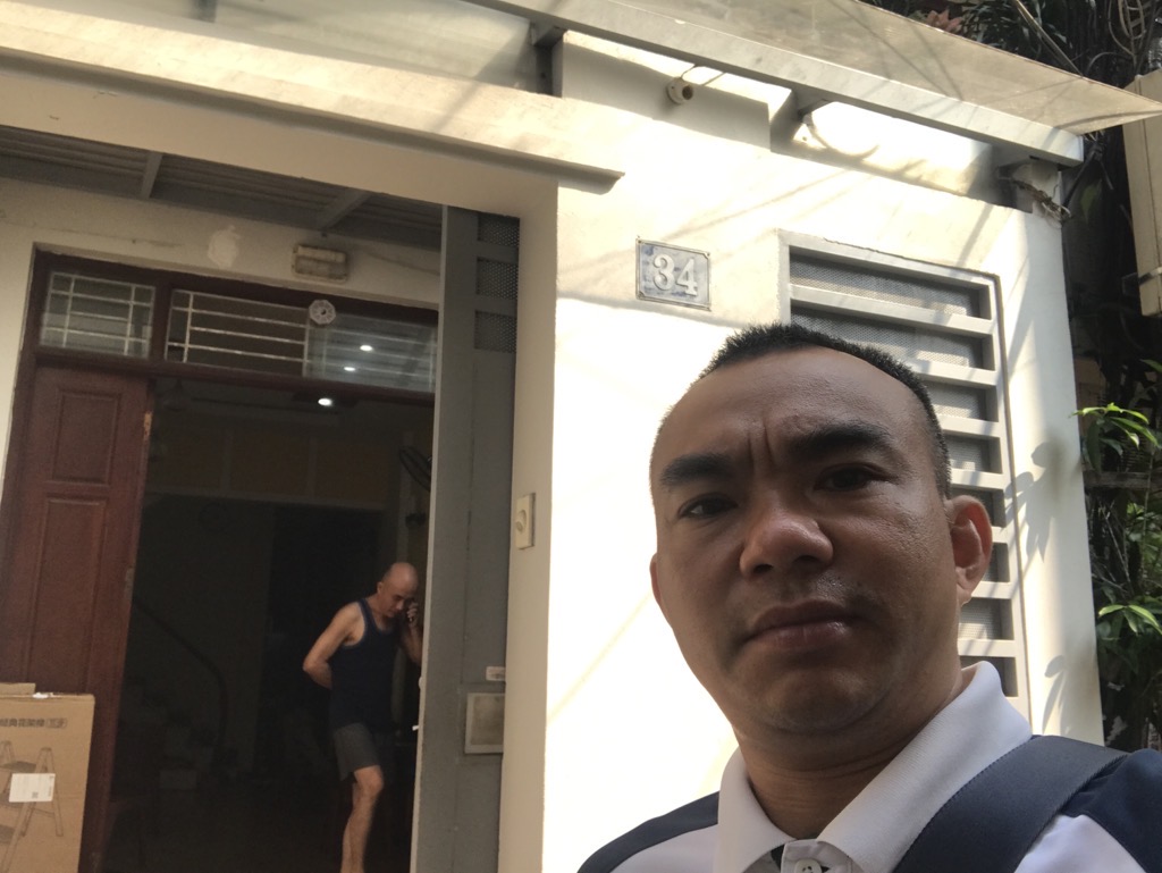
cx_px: 581
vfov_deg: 44.2
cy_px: 436
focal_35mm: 32
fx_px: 1075
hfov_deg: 56.8
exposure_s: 1/263
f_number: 2.2
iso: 25
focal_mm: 2.87
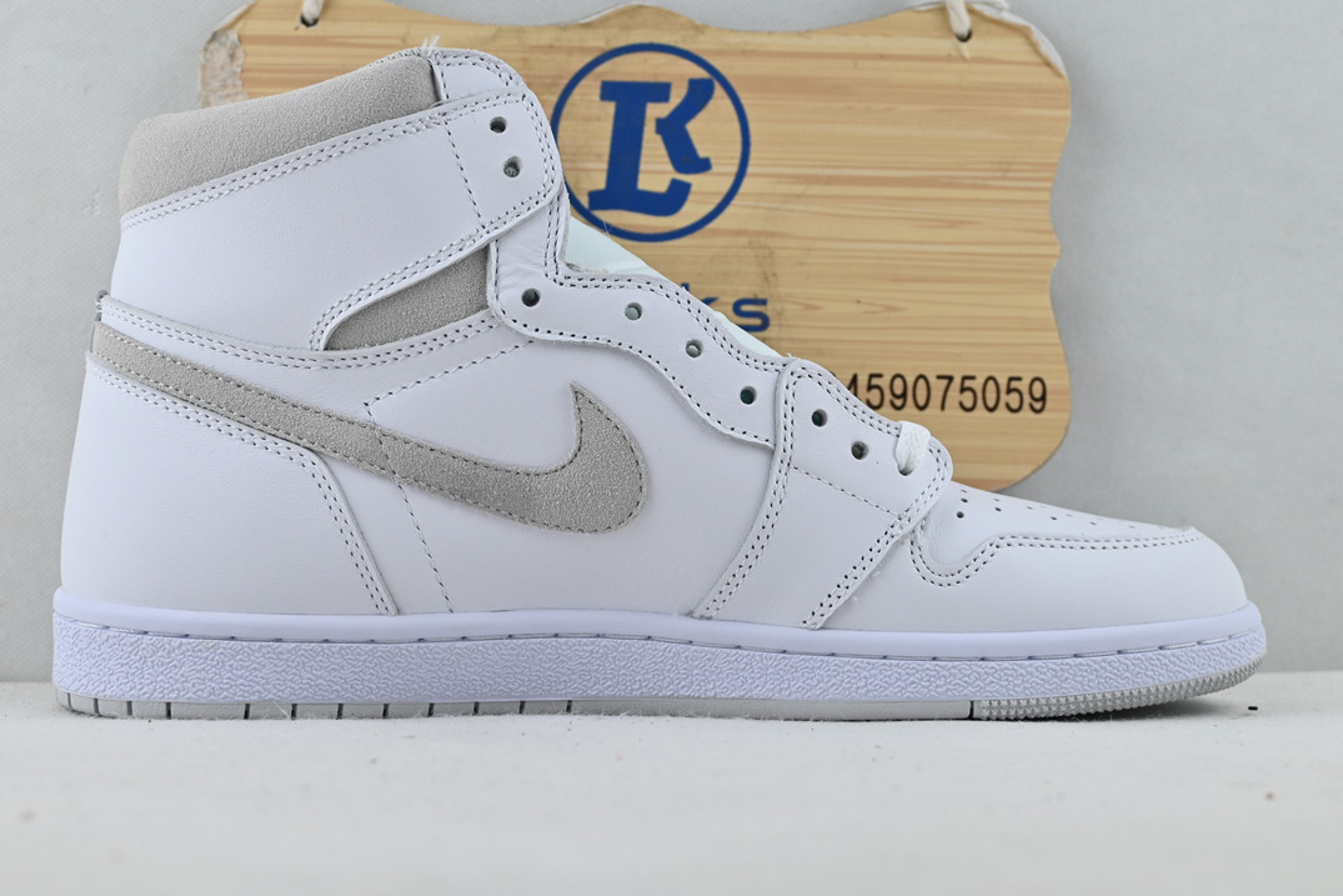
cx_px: 657
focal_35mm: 49
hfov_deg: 40.7
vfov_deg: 27.8
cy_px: 457
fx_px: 1812
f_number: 4.8
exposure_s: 1/100
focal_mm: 29
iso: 100
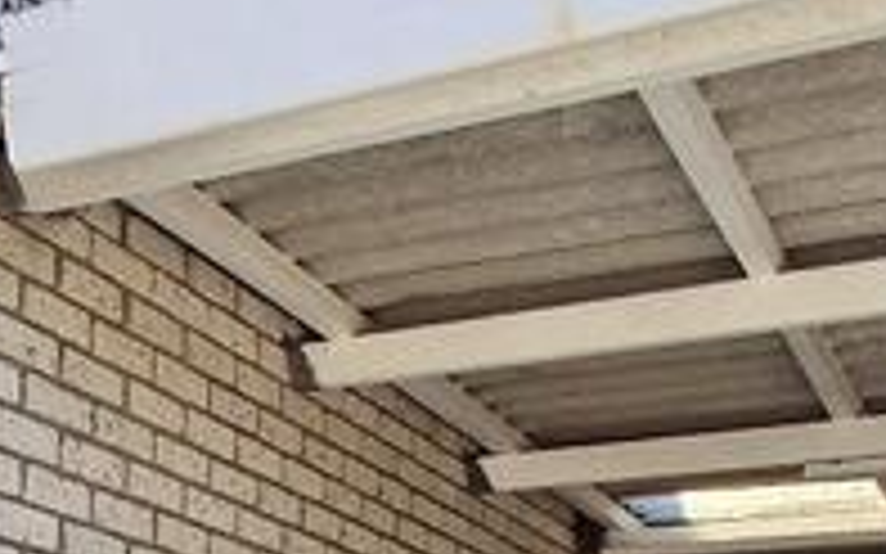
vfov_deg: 15.6
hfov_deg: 29.6
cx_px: 301
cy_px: 1058
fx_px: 1666
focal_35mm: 69
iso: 40
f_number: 2.2
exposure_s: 1/772
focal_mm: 1.64
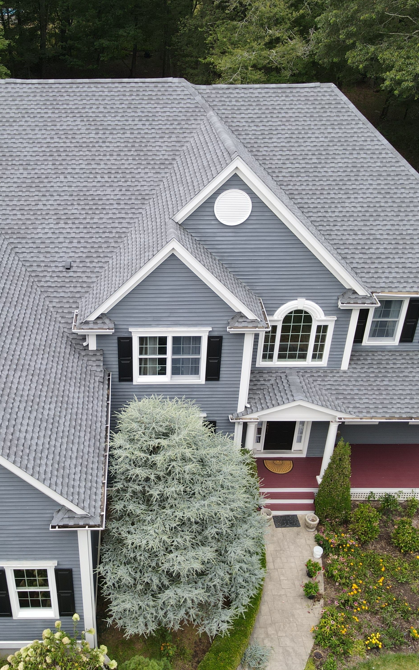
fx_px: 621
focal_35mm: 34
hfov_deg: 36.7
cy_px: 335
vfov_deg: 56.7
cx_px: 127
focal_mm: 4.5
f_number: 2.8
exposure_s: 1/180
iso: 100
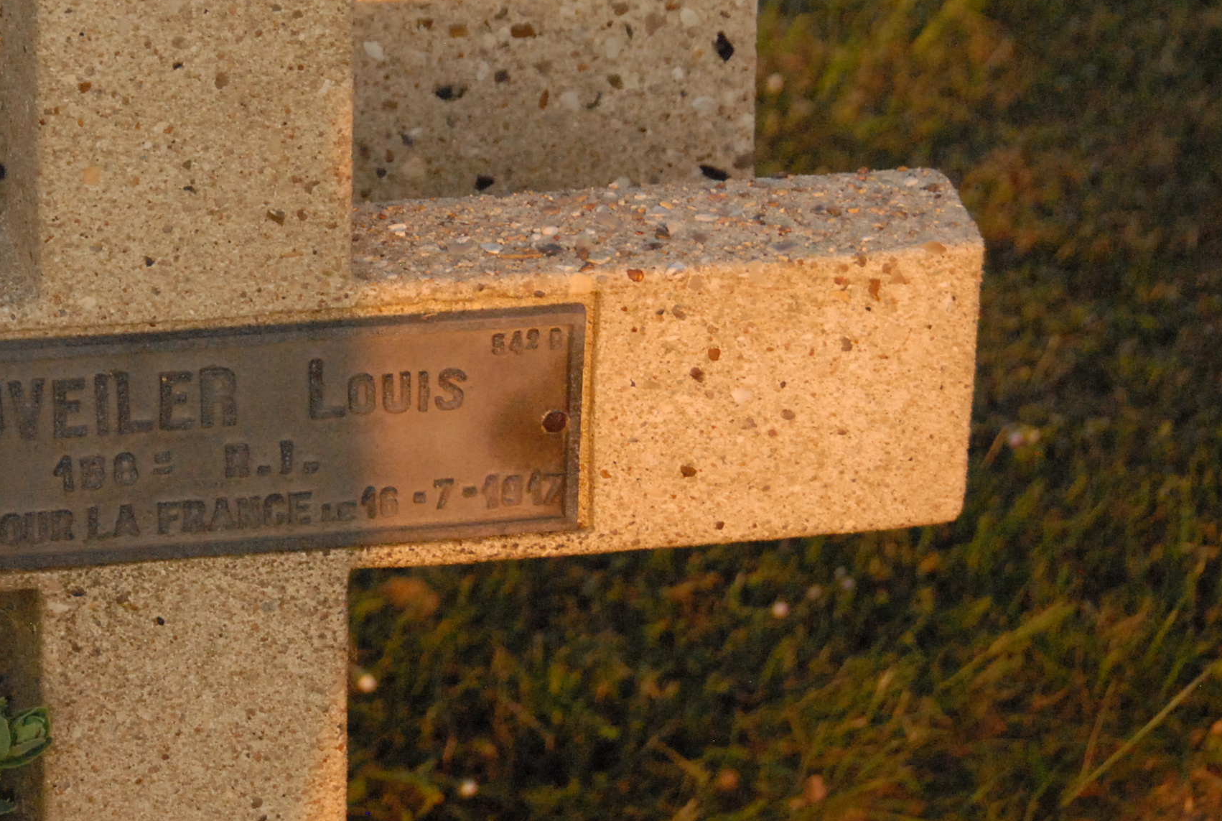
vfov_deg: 8.3
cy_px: 371
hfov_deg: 12.3
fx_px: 5642
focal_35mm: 166
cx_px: 187
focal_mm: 65
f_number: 7.1
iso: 1600
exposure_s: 1/1250
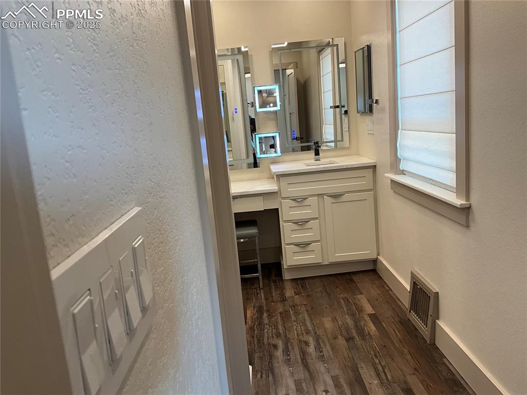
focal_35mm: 29
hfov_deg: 61.7
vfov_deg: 48.2
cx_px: 264
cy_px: 198
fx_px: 441
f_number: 1.8
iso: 40
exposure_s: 1/60
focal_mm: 3
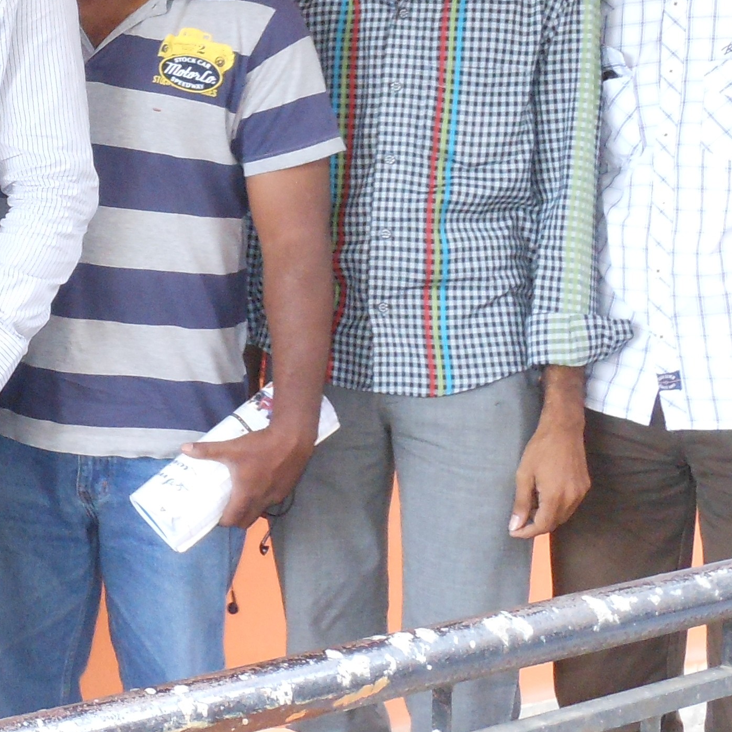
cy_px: 82
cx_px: -284
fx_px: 2297
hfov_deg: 16.8
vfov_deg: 17.8
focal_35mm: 96
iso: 250
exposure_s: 1/30
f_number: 4
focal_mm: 5.9
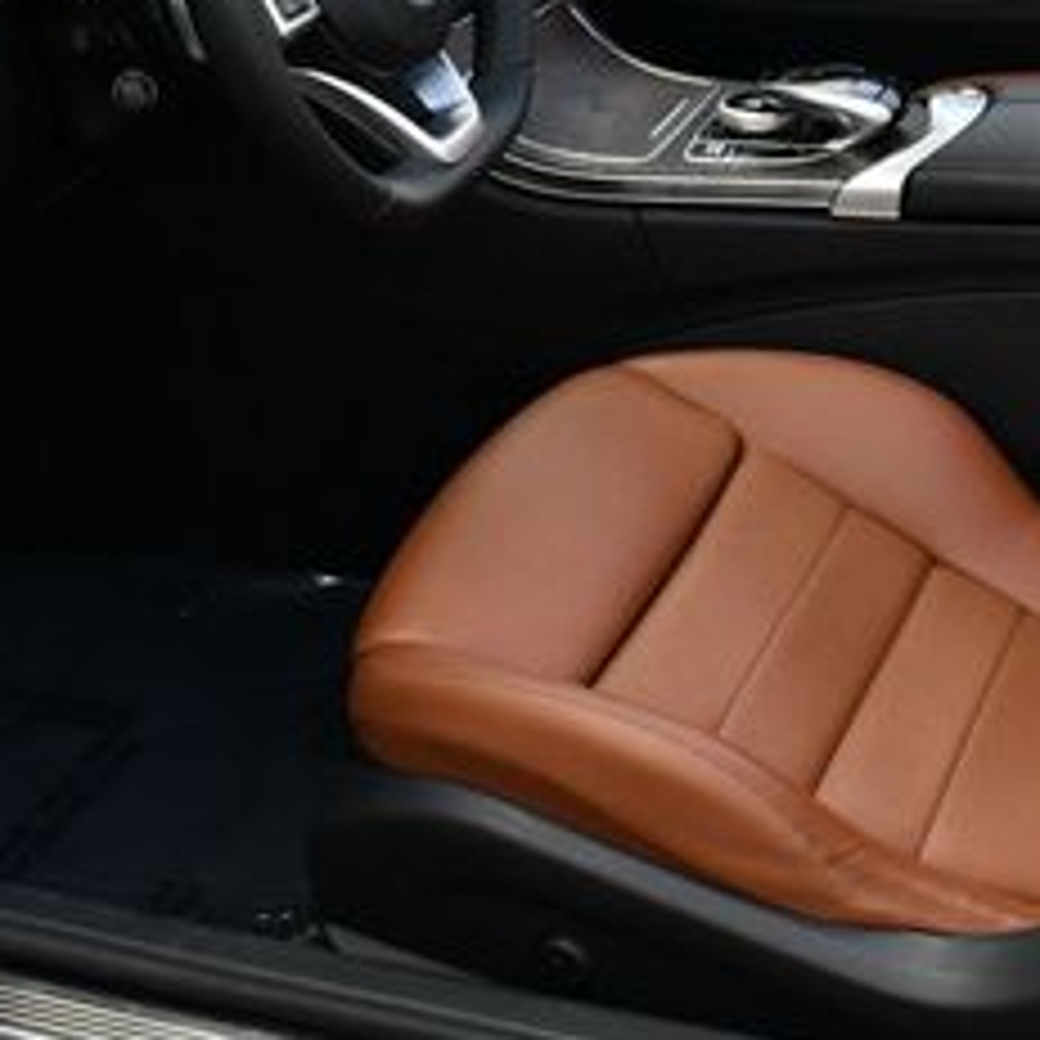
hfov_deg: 20.2
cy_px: 212
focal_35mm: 85
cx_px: 792
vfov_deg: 20.2
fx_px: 2889
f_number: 5.6
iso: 200
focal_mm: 18
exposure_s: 1/250
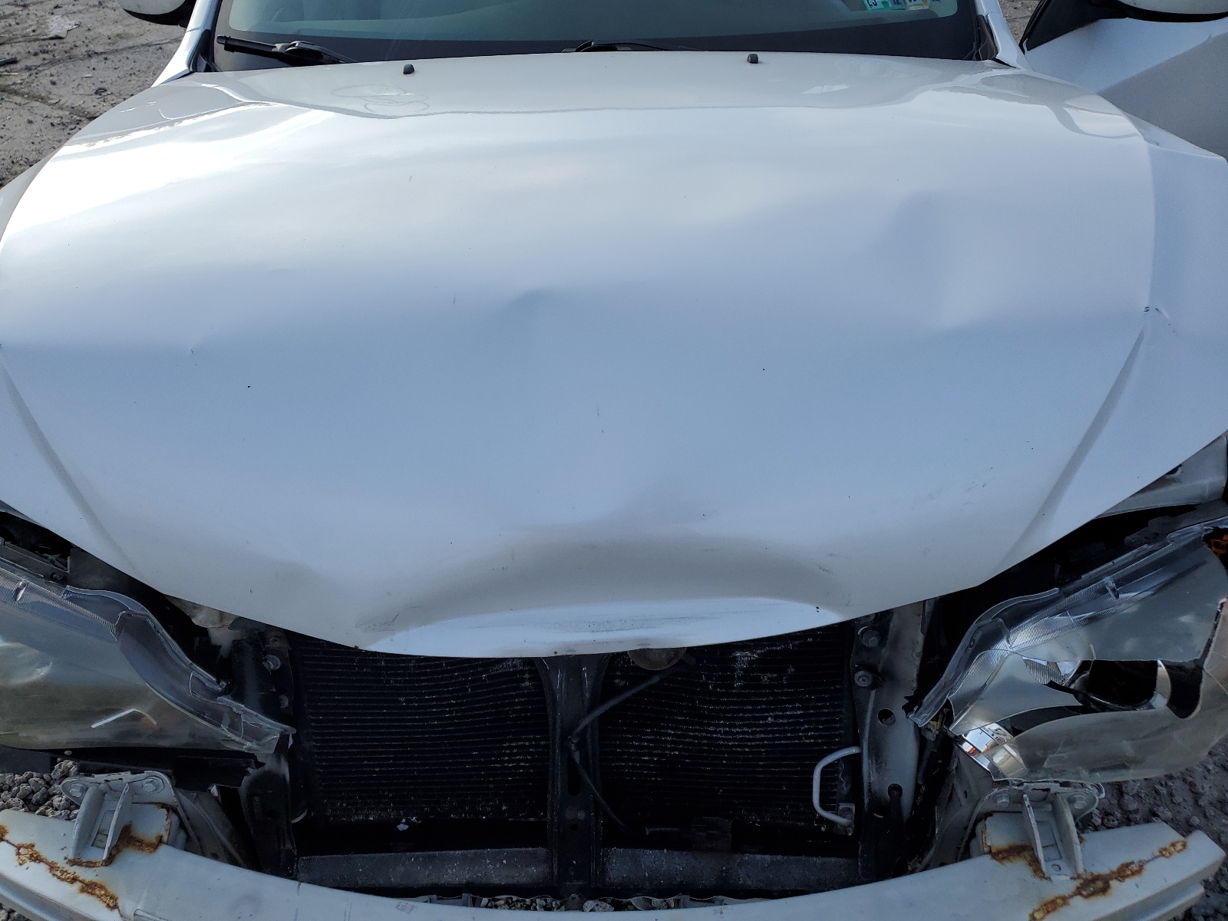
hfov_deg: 67.3
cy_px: 460
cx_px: 614
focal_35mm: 26
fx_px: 922
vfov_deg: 53.1
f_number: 1.5
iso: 50
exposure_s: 1/1667
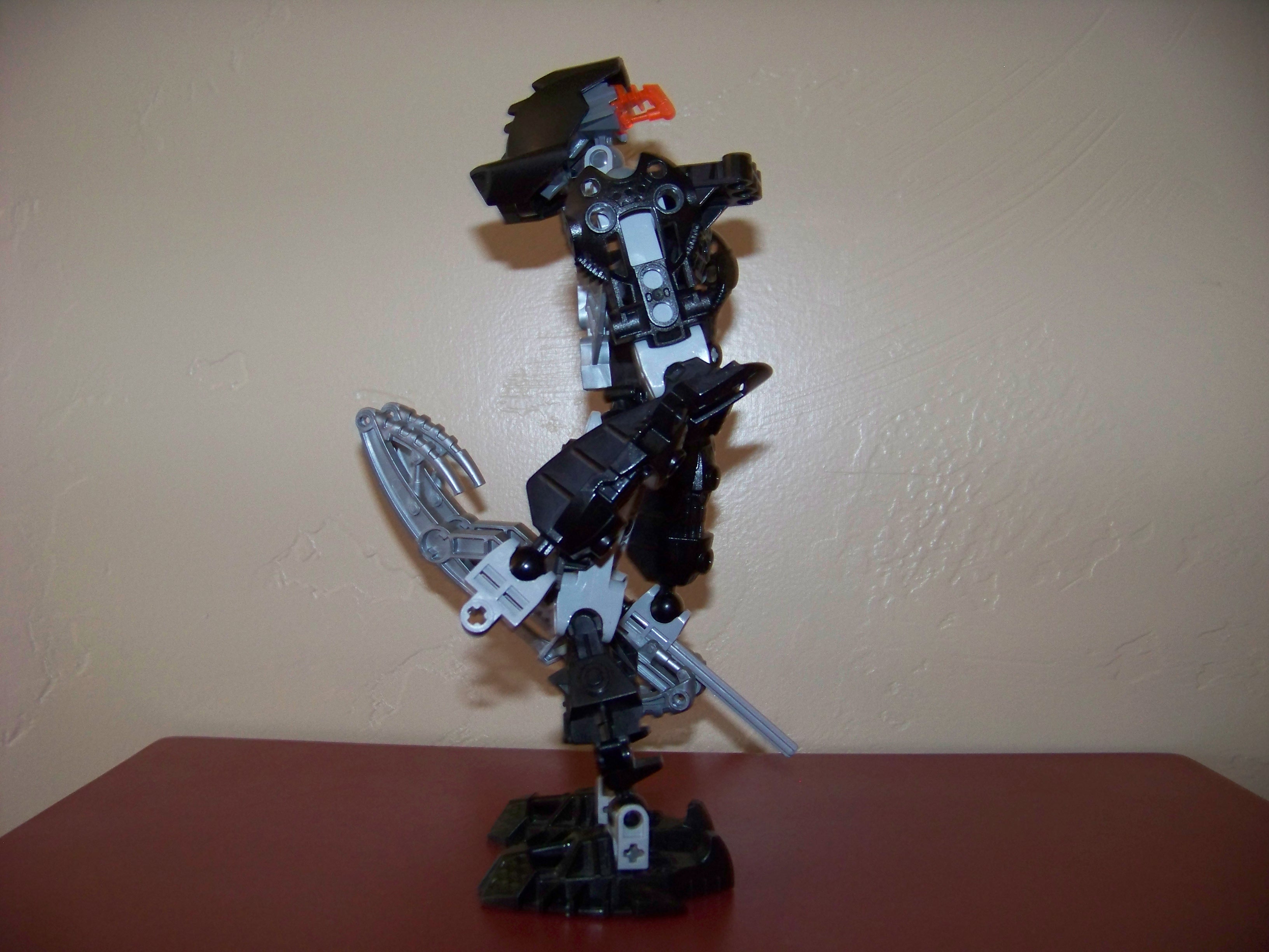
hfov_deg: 51.4
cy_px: 476
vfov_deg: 39.7
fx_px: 1320
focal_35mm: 36
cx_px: 634
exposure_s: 1/30
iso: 200
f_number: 2.8
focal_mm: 5.85
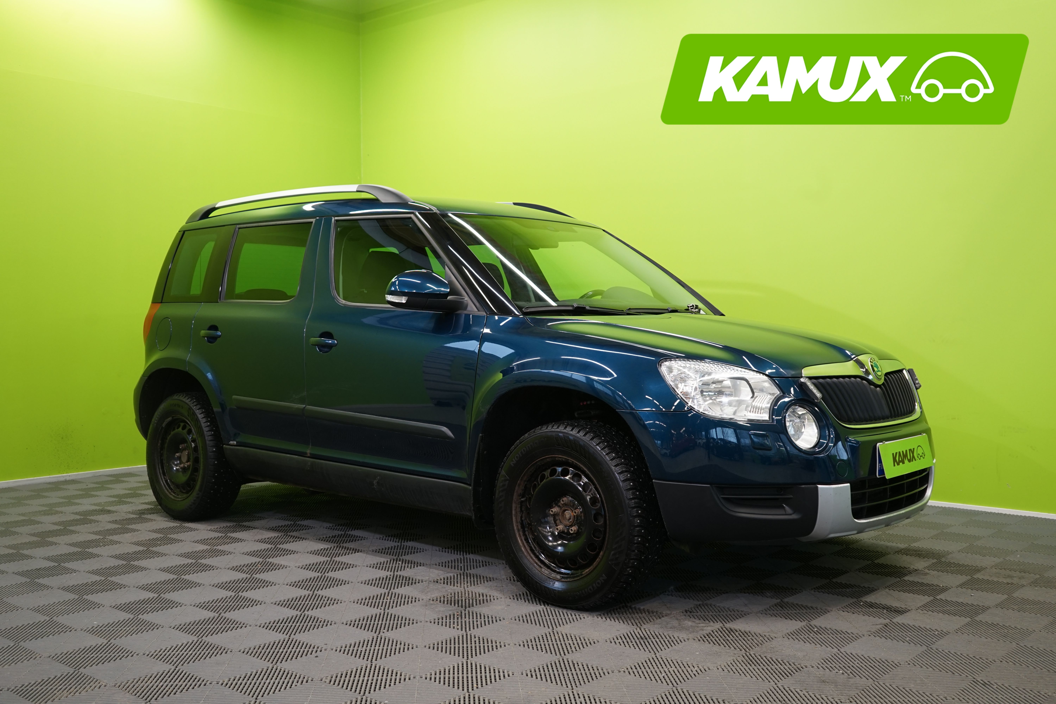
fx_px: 1027
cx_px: 528
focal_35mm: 35
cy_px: 352
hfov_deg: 54.4
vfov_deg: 37.9
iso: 640
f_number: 5.6
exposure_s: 1/30
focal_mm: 35
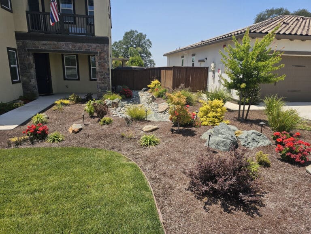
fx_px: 207
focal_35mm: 23
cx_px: 156
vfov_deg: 58.9
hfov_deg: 73.9
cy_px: 117
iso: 10
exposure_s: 1/734
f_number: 1.7
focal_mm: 6.3
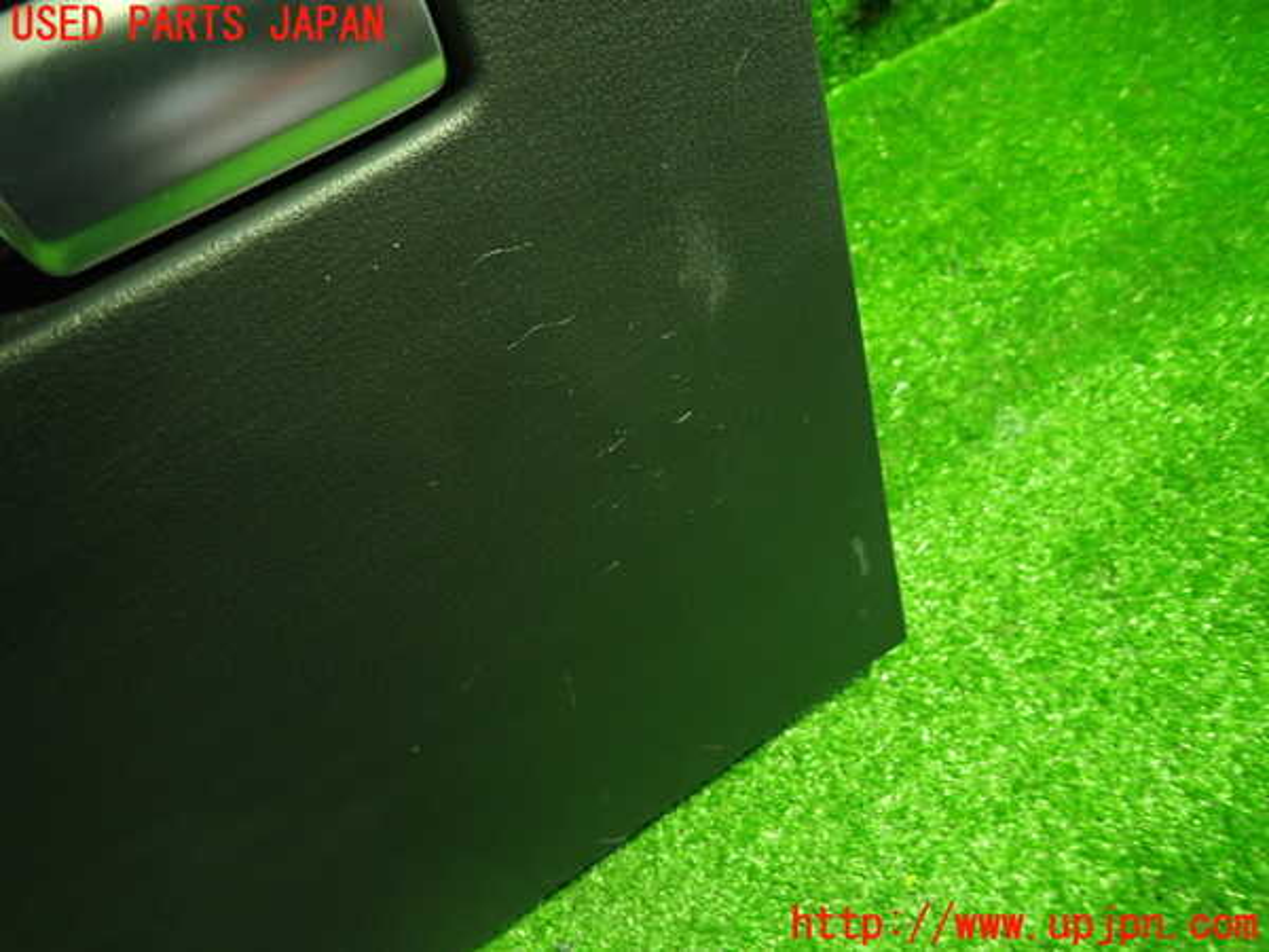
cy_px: 476
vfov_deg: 54.9
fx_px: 916
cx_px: 634
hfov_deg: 69.4
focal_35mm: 25
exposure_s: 1/30
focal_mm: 4.5
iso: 400
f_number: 2
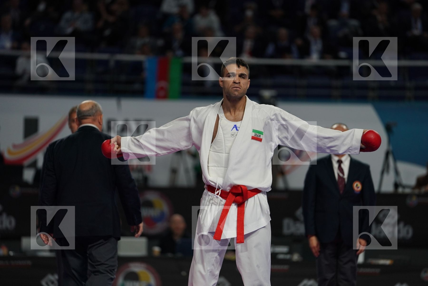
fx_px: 2378
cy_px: 143
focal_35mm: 200
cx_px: 214
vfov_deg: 6.9
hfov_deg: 10.3
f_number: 2.8
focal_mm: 200
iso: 1000
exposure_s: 1/1000
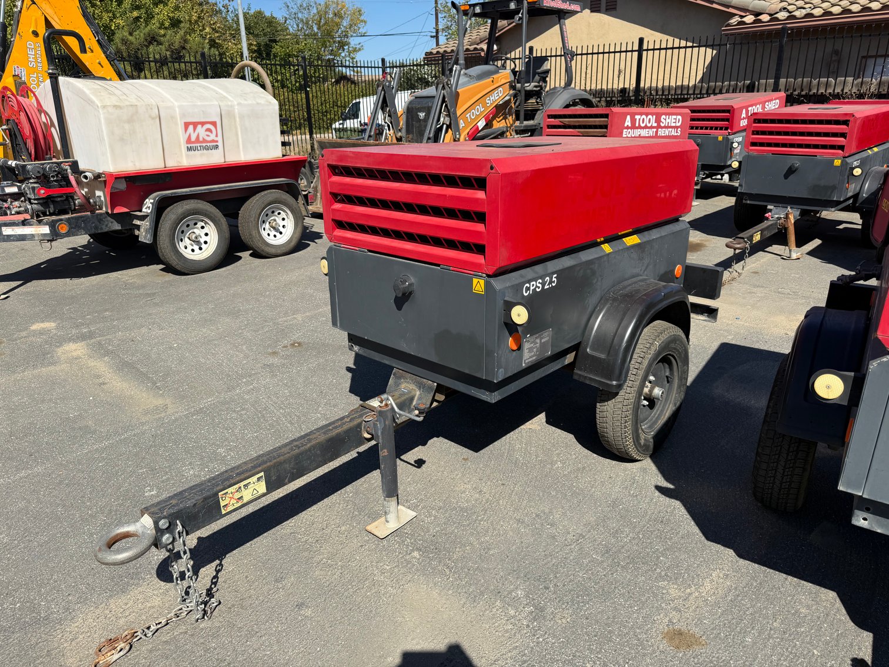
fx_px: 616
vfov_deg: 56.8
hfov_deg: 71.6
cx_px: 444
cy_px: 334
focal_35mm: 24
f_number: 1.78
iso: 80
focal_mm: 6.76
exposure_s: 1/3953
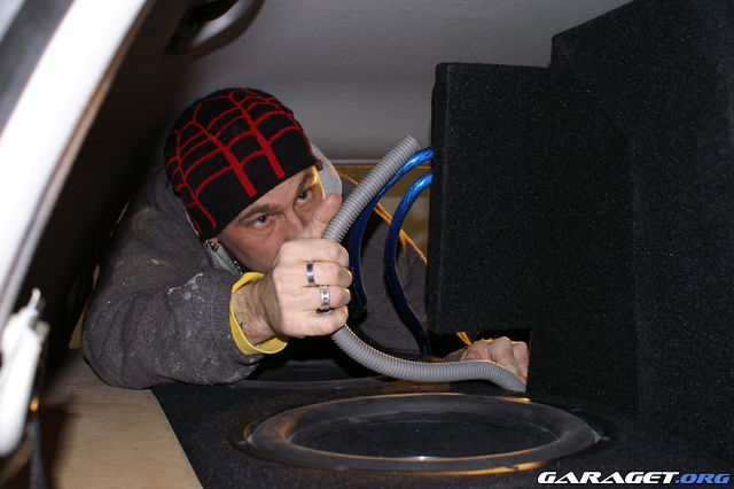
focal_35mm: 42
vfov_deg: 31.9
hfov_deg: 46.4
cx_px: 367
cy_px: 244
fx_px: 856
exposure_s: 1/60
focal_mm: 28
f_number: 5.6
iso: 400
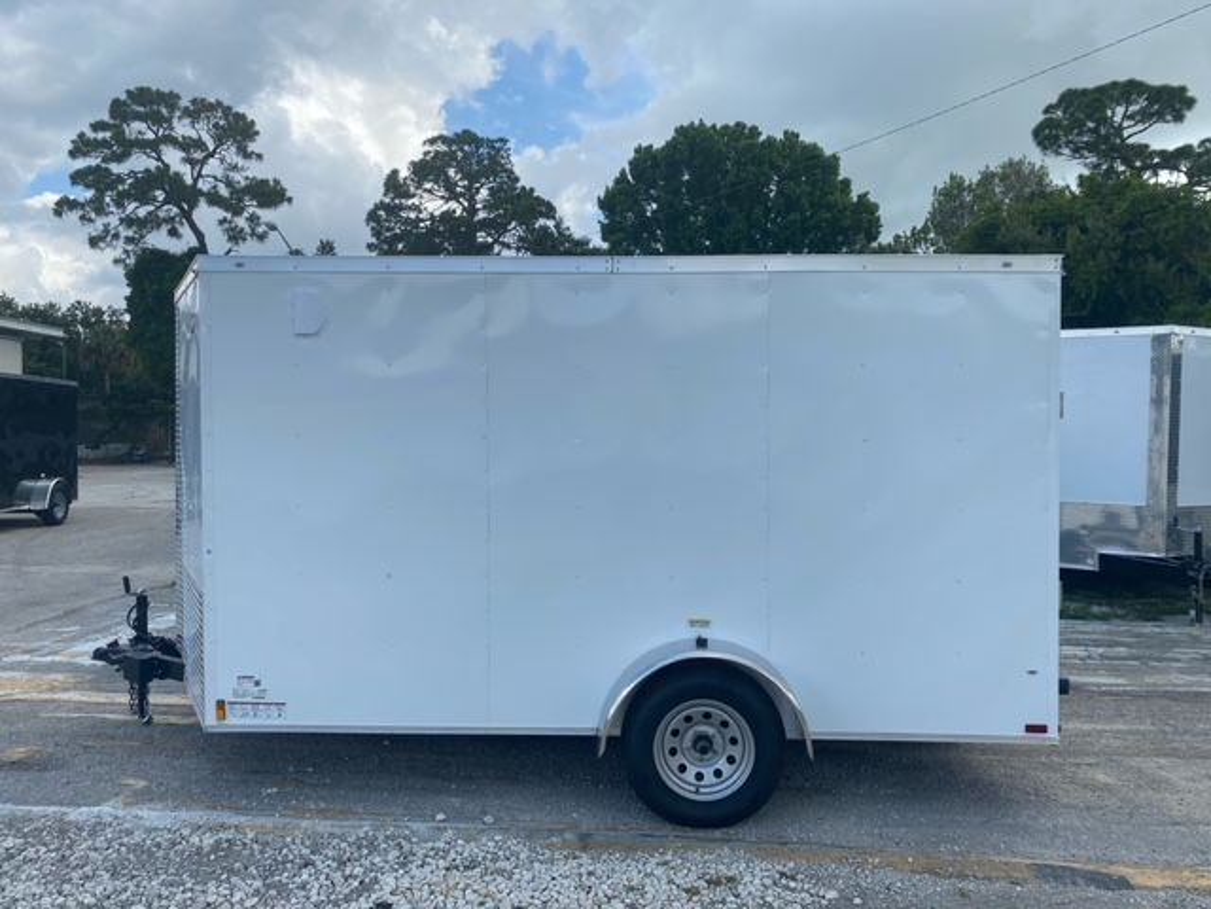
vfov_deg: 53.1
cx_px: 606
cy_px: 454
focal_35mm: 26
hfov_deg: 67.3
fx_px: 910
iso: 32
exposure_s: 1/1996
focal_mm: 4.25
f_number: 1.8
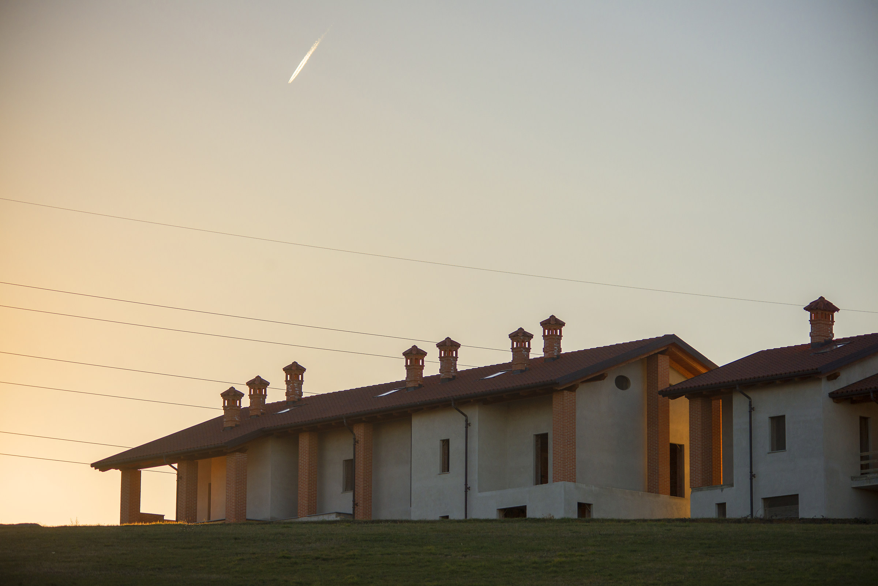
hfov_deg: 13.7
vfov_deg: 9.2
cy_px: 293
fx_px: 3659
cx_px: 439
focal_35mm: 150
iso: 200
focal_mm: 150
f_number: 5
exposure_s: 1/2000
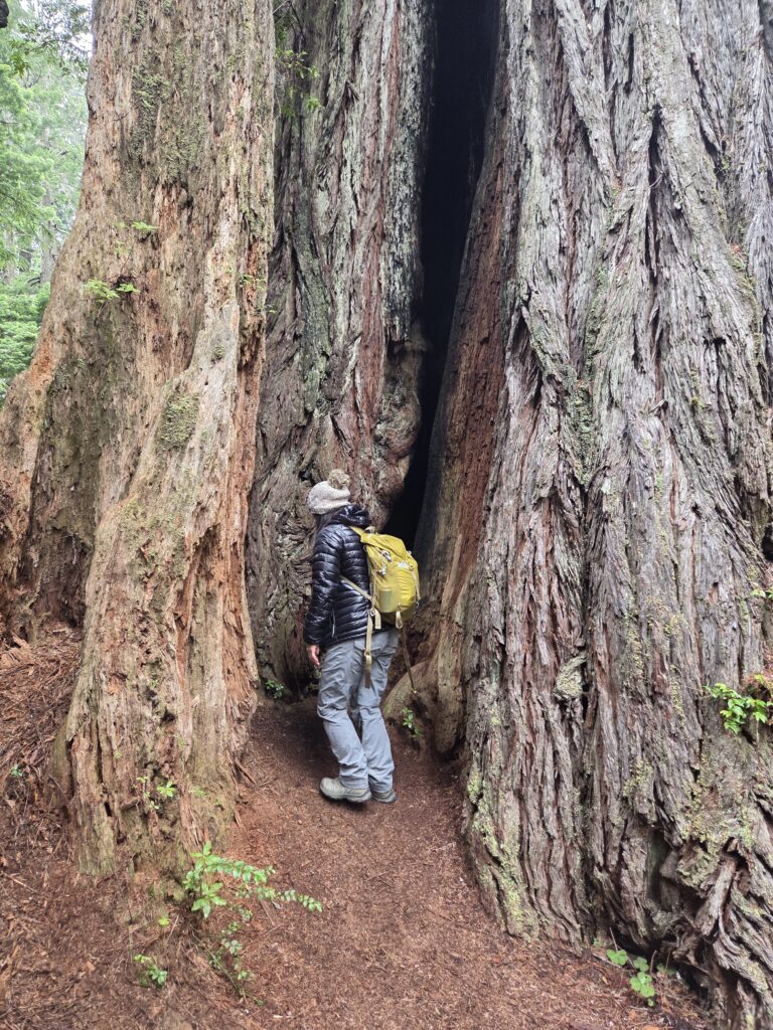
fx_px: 685
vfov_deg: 73.9
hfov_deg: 58.9
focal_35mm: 23
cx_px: 386
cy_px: 515
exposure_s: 1/120
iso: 250
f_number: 1.8
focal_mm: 5.4
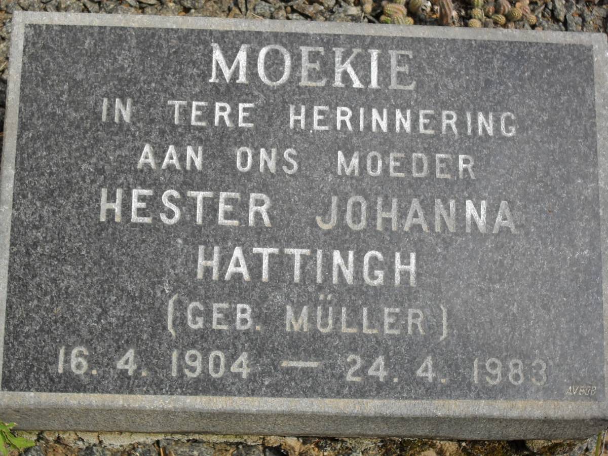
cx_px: 304
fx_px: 1159
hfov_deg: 29.4
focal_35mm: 66
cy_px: 228
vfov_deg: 22.3
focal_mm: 11.7
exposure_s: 1/750
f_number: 4.6
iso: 100
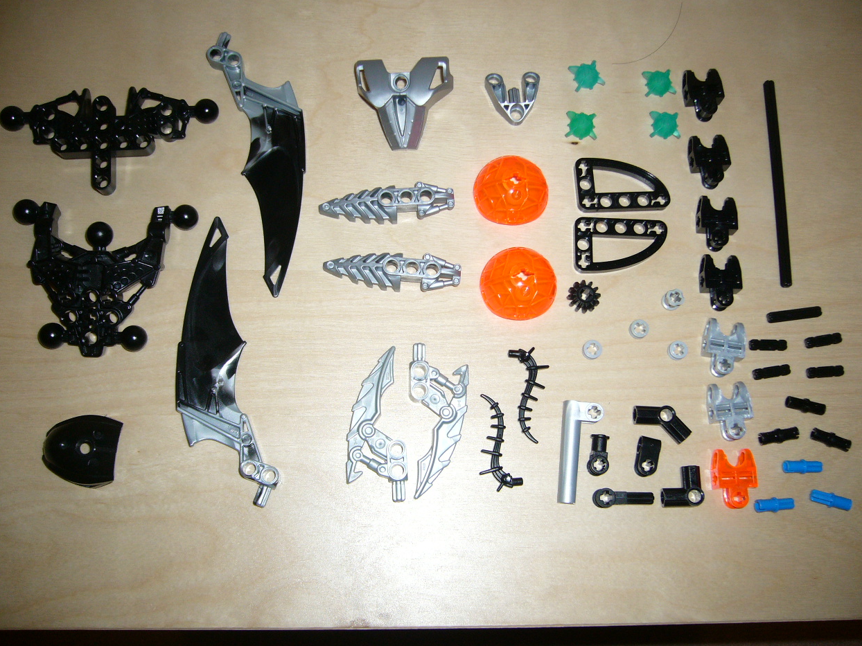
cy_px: 331
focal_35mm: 36
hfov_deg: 51.4
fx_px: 896
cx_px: 434
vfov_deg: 39.7
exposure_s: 1/30
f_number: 2.8
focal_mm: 5.8
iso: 100
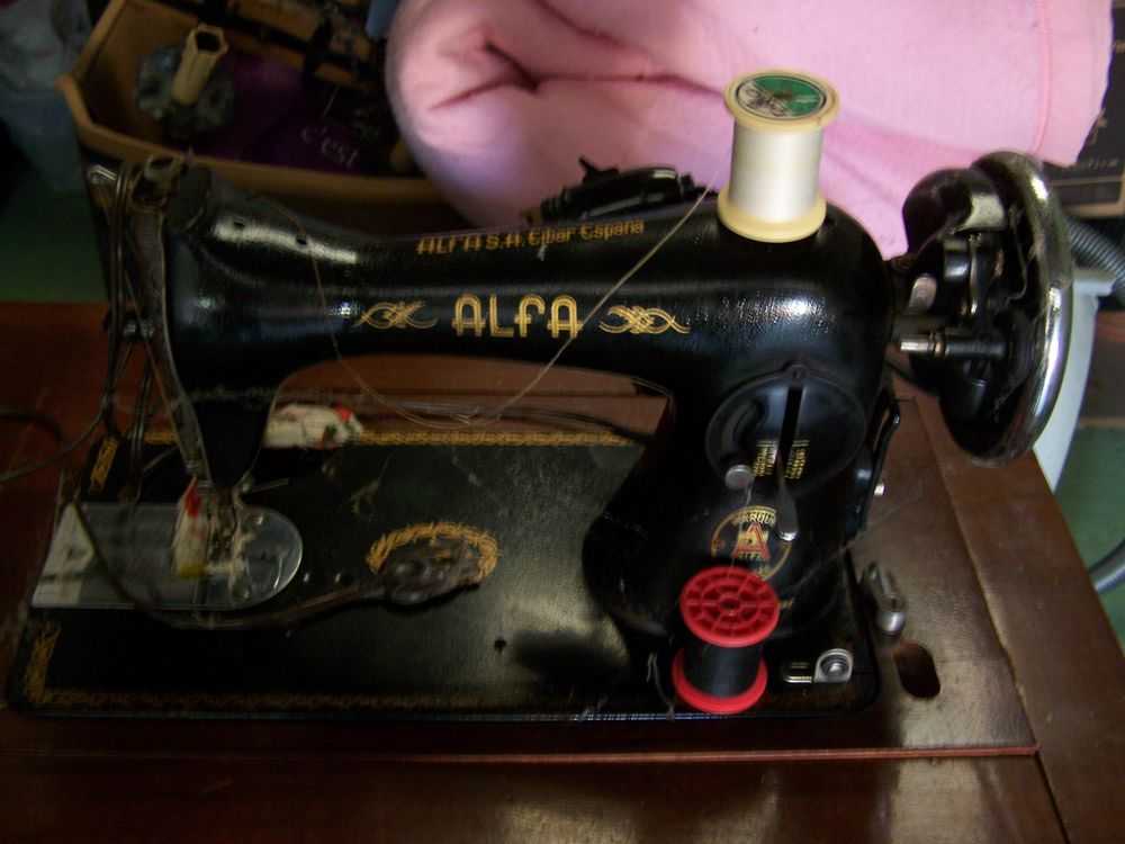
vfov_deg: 37.7
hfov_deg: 49.0
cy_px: 422
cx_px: 562
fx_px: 1235
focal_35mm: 38
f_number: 2.8
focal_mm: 6.3
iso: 160
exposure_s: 1/8
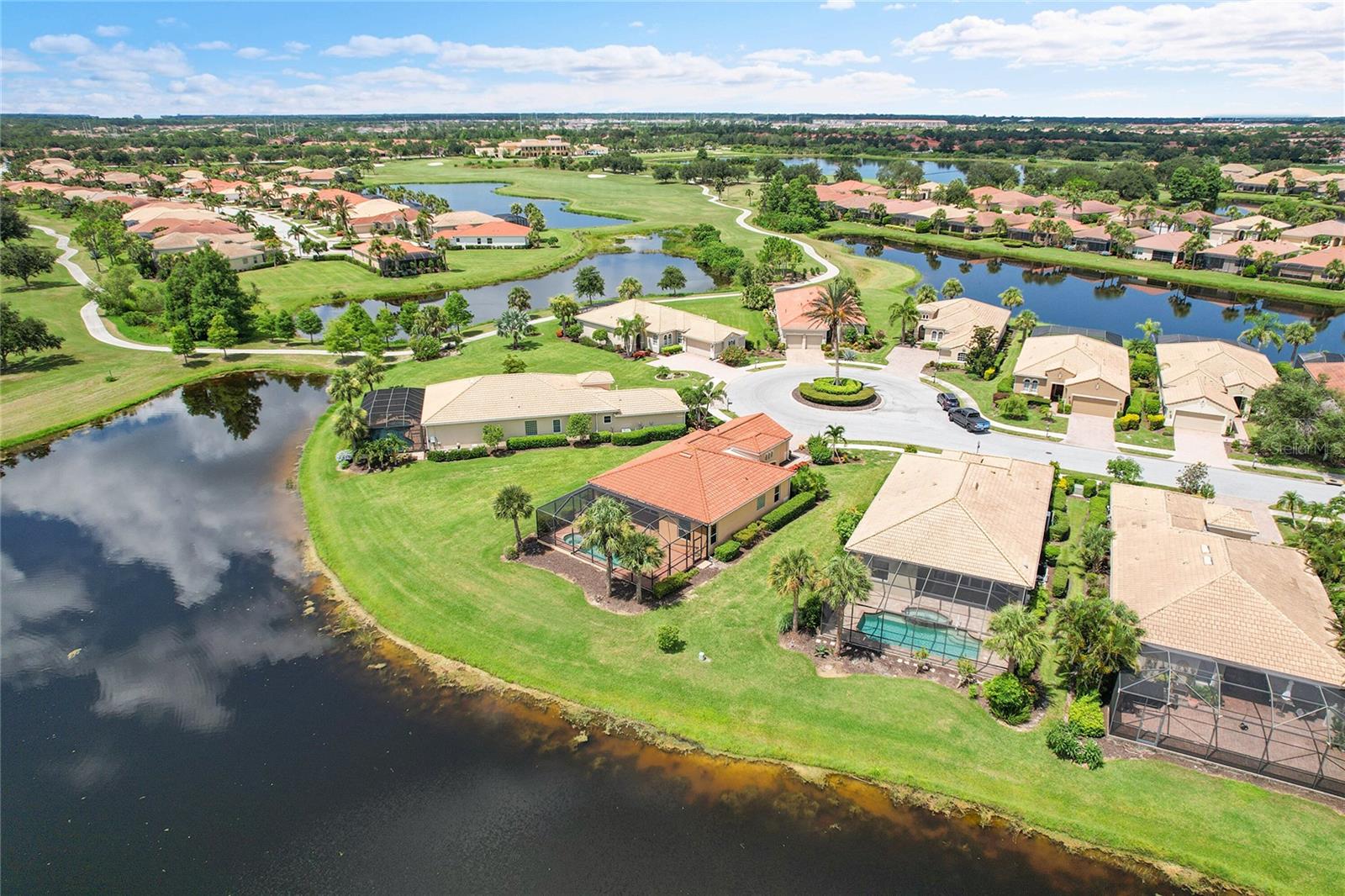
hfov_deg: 78.6
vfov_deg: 57.2
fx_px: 822
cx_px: 672
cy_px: 448
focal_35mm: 22
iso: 100
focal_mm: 8.38
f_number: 2.8
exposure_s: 1/2000
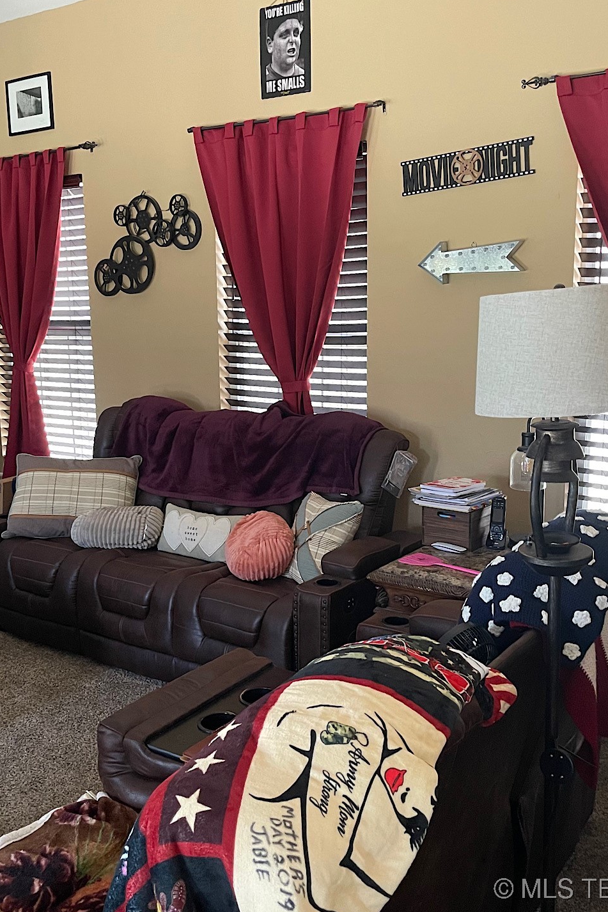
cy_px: 455
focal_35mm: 35
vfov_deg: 54.4
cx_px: 273
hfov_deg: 37.8
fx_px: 886
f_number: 1.6
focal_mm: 5.1
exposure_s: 1/40
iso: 500
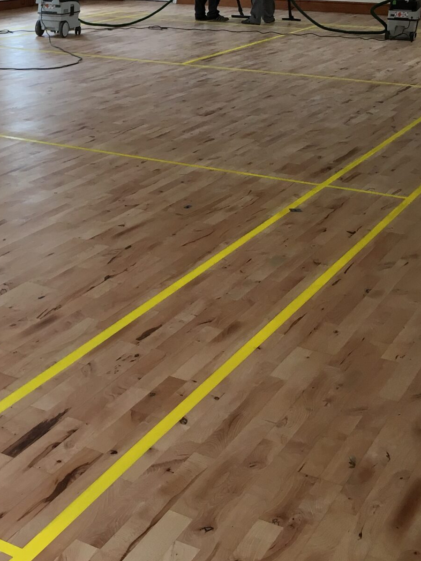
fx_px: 1005
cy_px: 184
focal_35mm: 62
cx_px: -49
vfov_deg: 30.9
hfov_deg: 22.3
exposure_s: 1/33
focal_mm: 4.15
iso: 25
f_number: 2.2
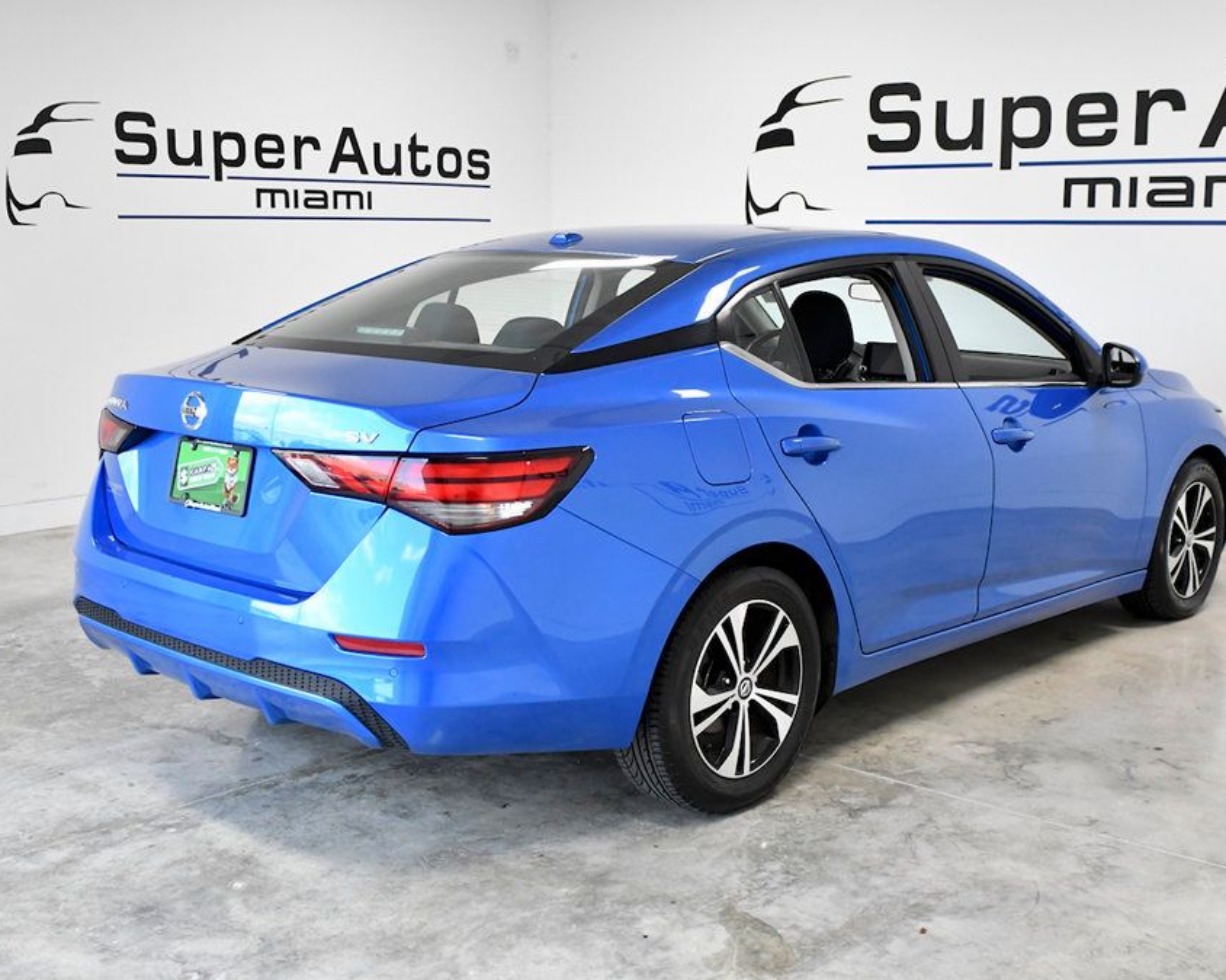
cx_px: 655
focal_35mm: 41
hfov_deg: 44.8
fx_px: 1488
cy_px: 493
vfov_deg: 36.5
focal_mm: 24
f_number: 4.5
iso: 2500
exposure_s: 1/800
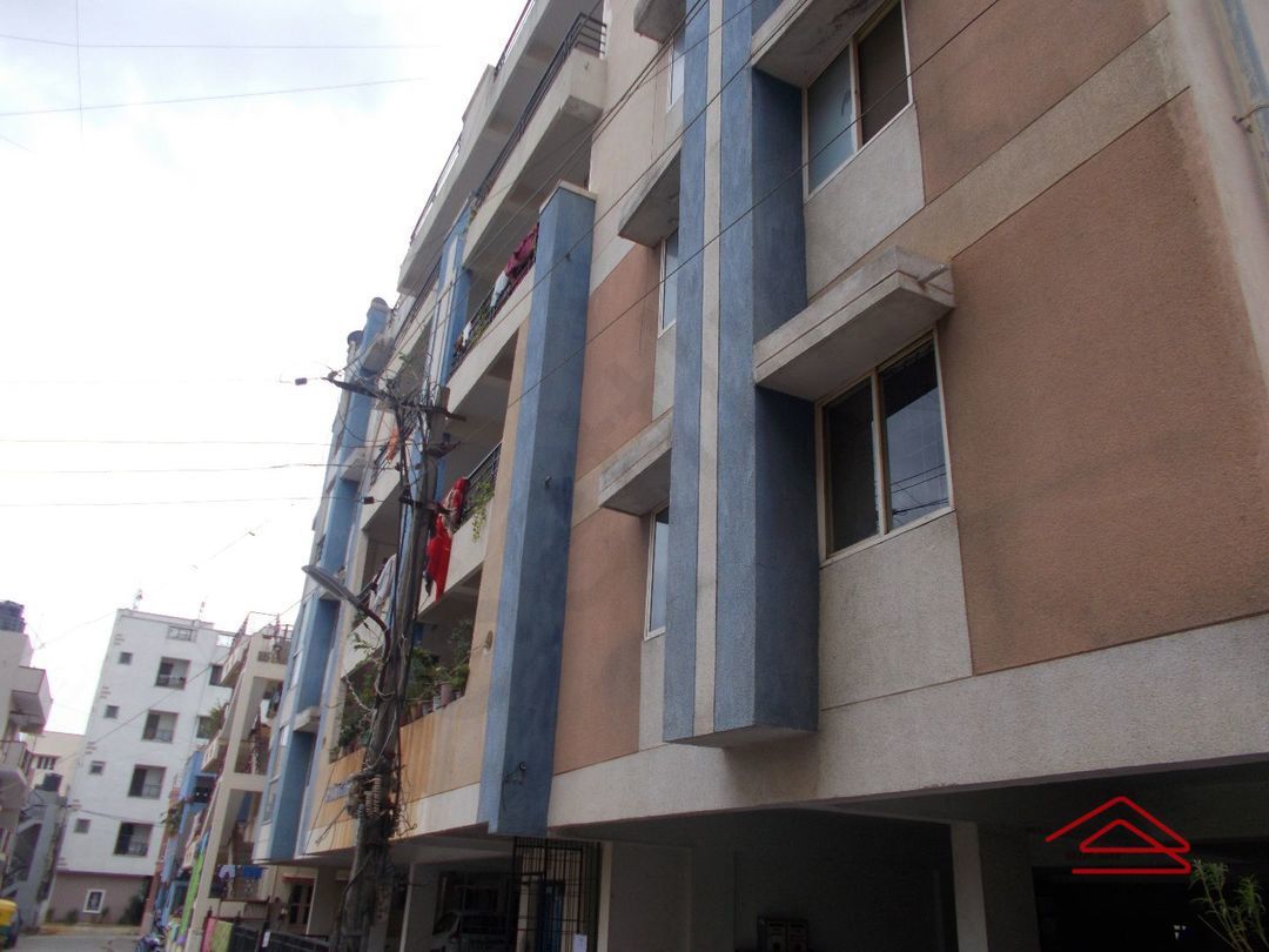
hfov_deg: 67.3
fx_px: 953
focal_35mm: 26
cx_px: 634
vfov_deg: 53.1
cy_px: 476
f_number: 8
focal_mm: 4.6
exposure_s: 1/100
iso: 80
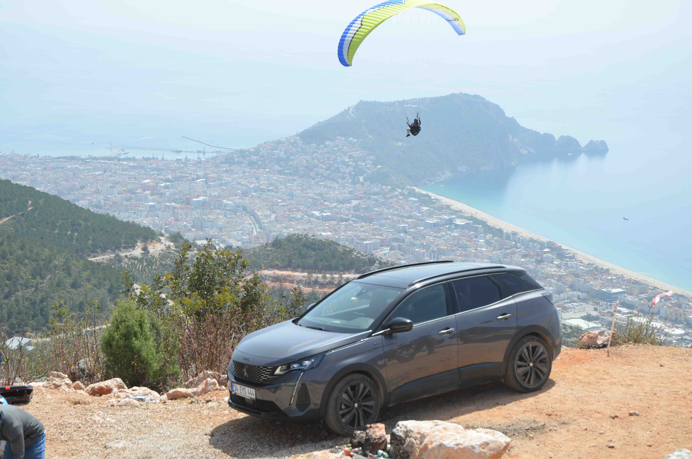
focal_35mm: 66
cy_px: 230
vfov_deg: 20.5
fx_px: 1266
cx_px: 346
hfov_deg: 30.6
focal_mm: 44
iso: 100
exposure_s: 1/250
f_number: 8
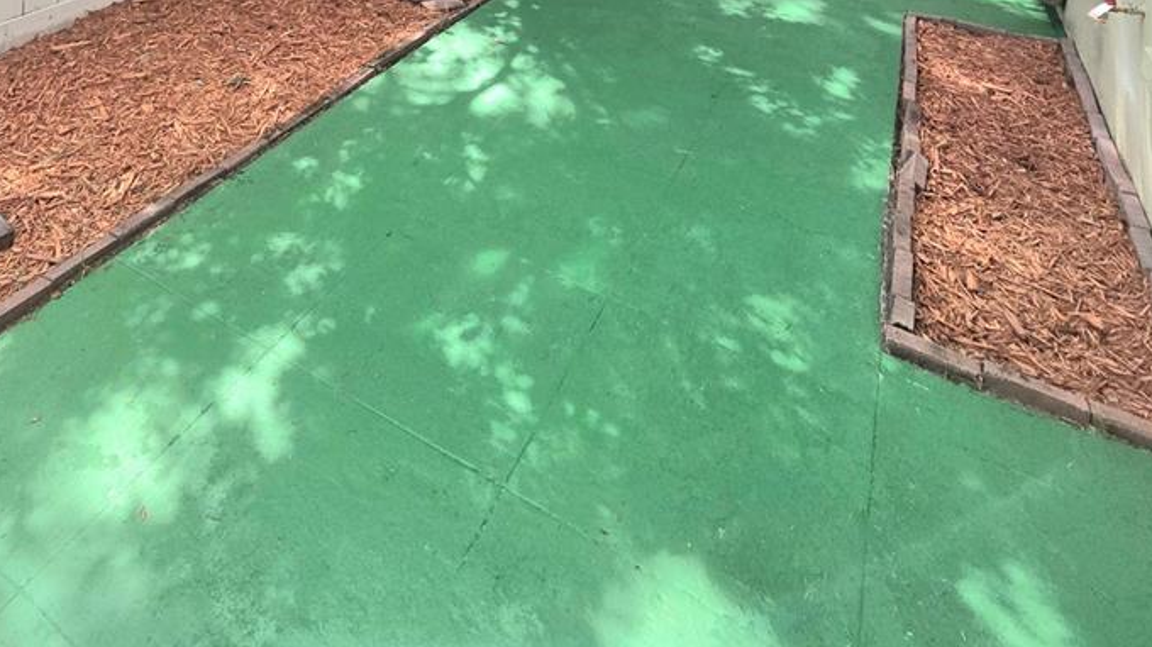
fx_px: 763
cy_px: -315
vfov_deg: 29.1
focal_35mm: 25
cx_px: 444
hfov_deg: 73.0
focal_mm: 2.2
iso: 50
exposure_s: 1/2000
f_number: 2.2
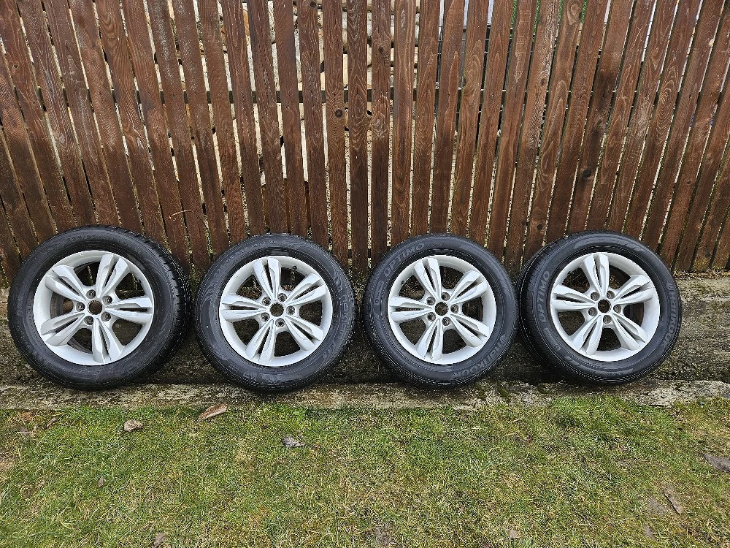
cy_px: 274
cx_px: 365
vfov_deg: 58.9
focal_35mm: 23
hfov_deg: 73.9
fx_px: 485
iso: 32
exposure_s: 1/256
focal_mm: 5.4
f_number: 1.8
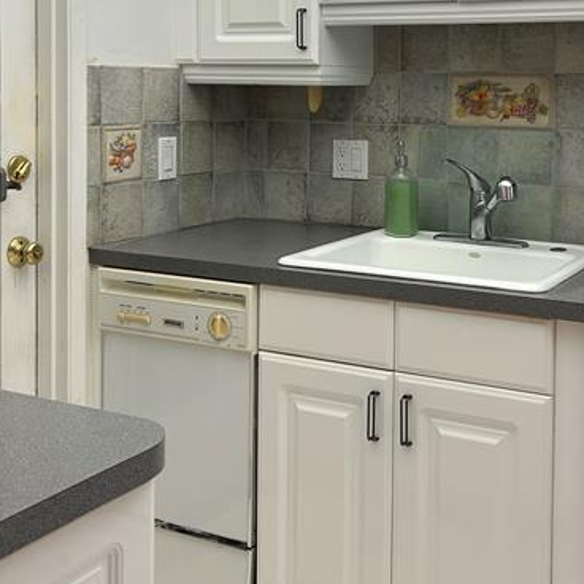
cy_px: 117
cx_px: 408
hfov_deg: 33.6
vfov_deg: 33.1
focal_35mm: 50
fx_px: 954
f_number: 1.5
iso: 100
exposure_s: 1/120
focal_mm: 5.7
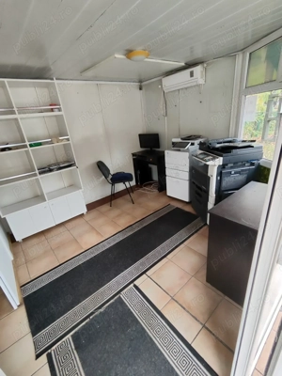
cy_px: 188
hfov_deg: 78.1
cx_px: 141
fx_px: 174
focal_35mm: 16
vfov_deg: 94.5
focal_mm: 2.13
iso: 300
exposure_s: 1/48.3
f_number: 2.4
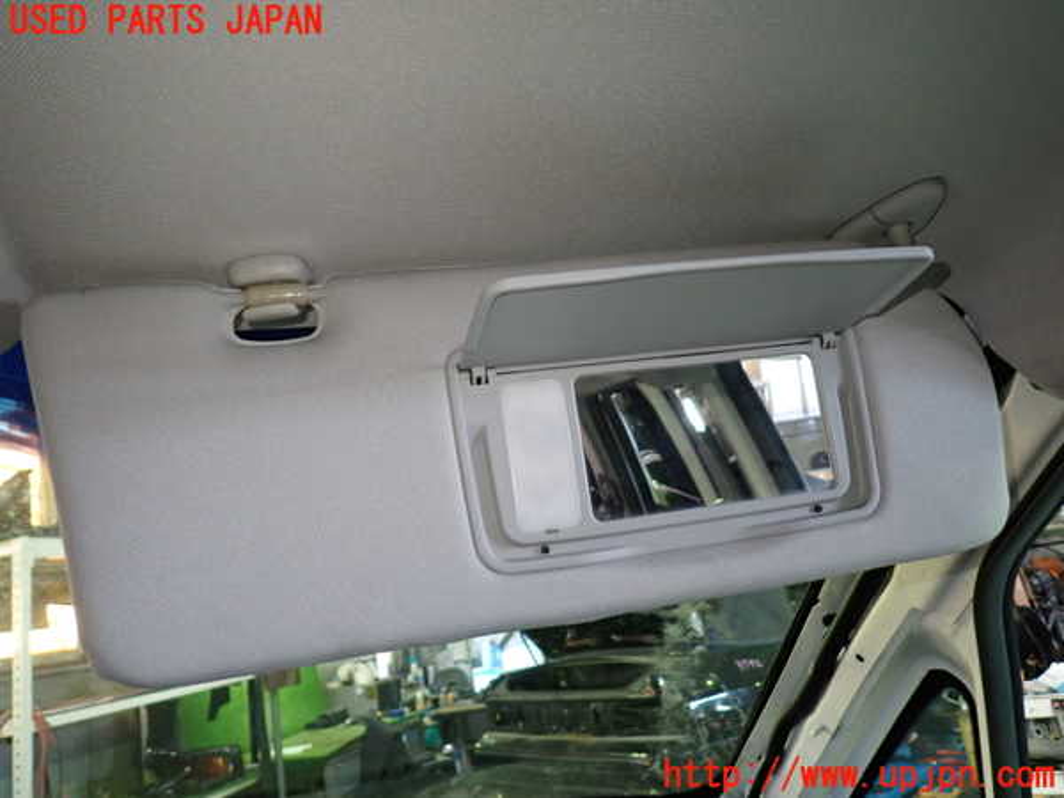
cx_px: 532
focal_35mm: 25
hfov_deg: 69.4
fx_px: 768
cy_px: 399
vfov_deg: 54.9
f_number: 2
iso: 250
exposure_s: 1/30
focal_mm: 4.5
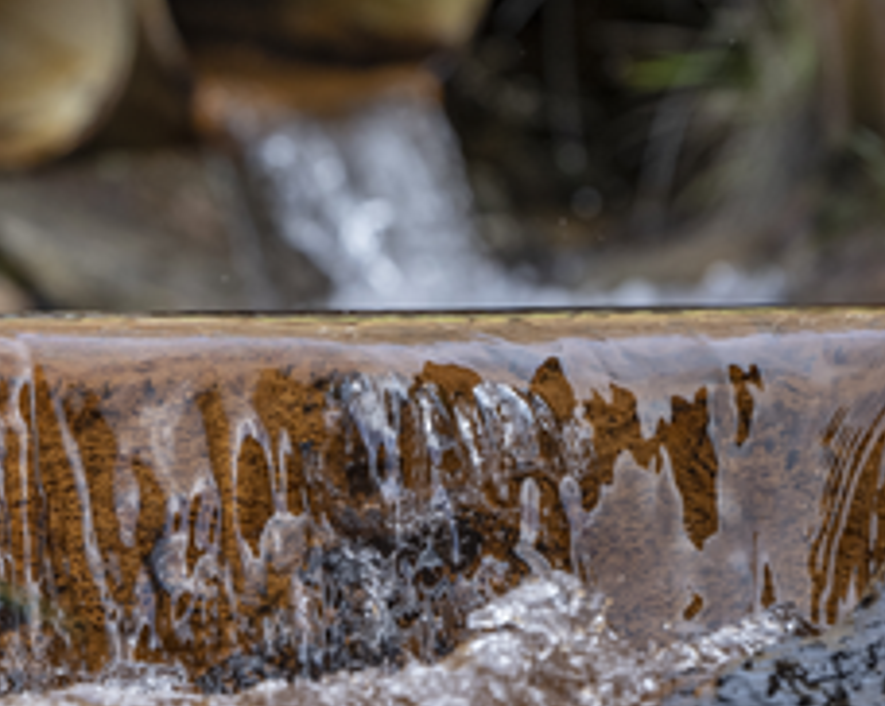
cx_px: 272
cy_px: 99
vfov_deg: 2.7
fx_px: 15100
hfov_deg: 3.4
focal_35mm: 577
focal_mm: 200
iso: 500
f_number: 5
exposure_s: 1/500
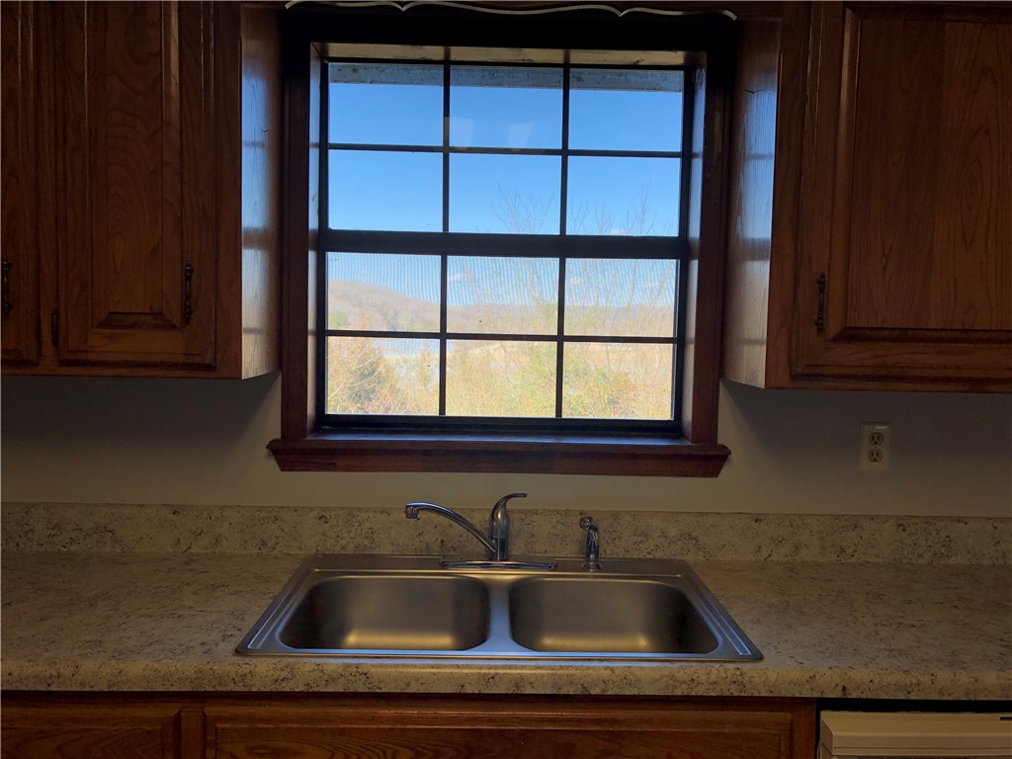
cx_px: 506
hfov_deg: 63.4
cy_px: 380
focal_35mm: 28
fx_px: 819
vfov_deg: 49.7
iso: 20
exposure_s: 1/249
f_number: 1.8
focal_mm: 3.99
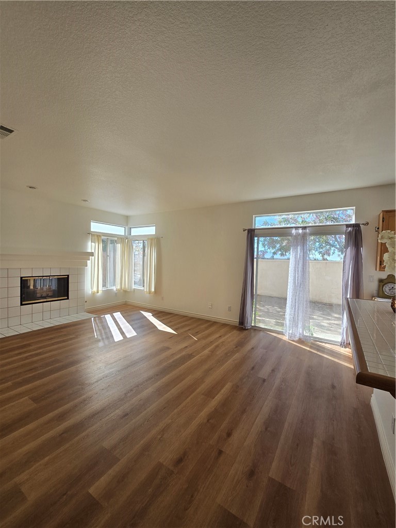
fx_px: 198
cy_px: 264
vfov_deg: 106.2
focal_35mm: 13
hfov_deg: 89.9
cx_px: 198
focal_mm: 2.2
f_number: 2.2
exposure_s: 1/389
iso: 50
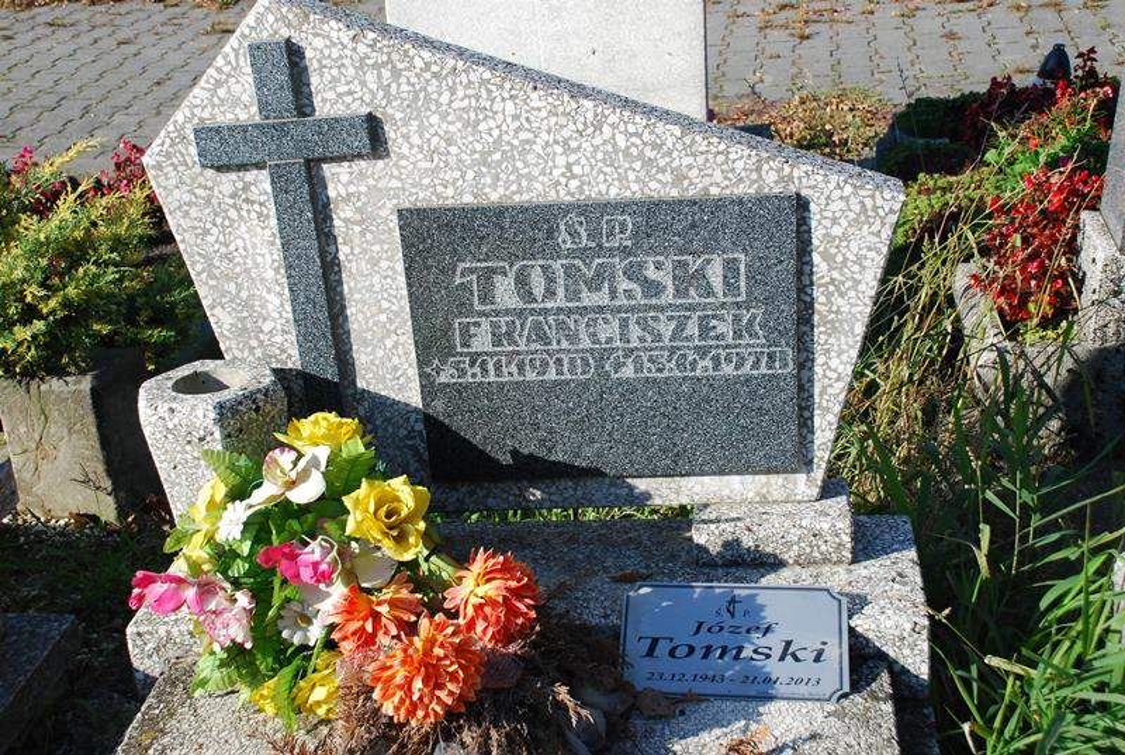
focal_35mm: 48
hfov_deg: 41.0
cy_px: 378
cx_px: 562
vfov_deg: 28.2
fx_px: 1503
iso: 500
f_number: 8
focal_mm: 32
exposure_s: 1/640
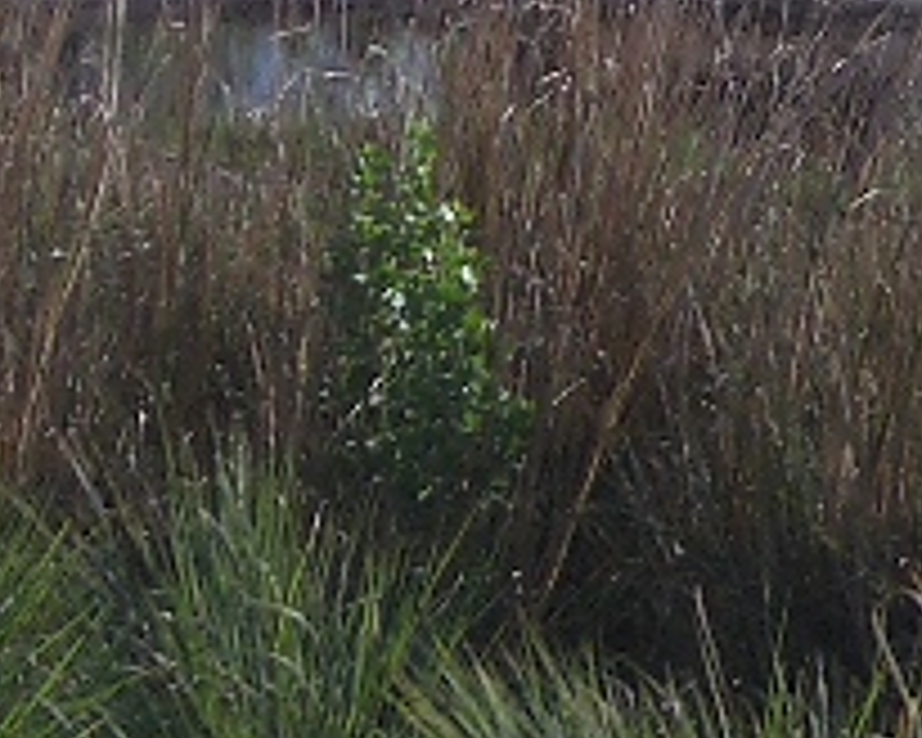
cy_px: -148
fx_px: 9824
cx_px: 661
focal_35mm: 360
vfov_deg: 4.3
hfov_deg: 5.4
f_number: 3.9
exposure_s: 1/800
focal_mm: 12.2
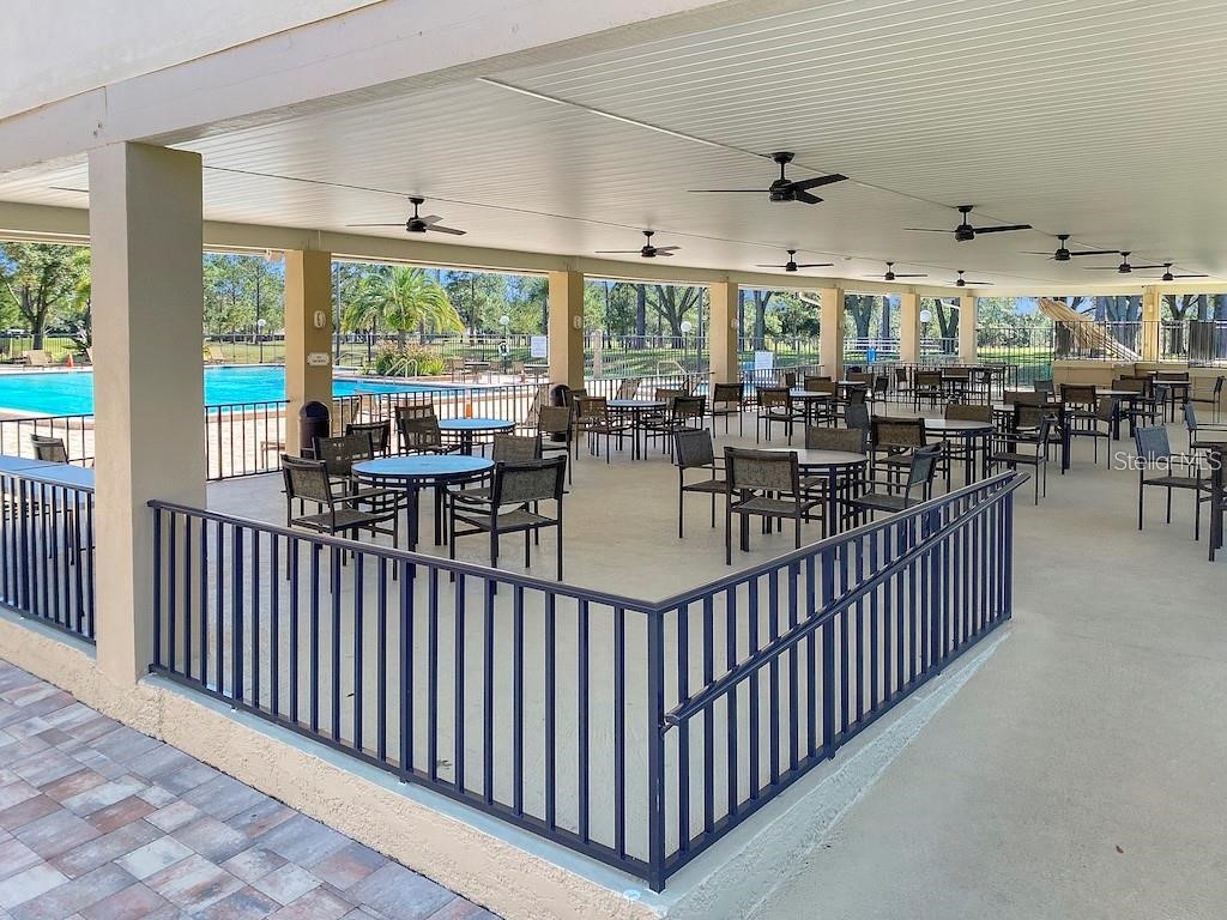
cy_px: 460
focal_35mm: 26
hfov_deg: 67.3
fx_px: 922
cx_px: 614
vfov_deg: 53.1
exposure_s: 1/500
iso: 32
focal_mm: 4.25
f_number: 1.8
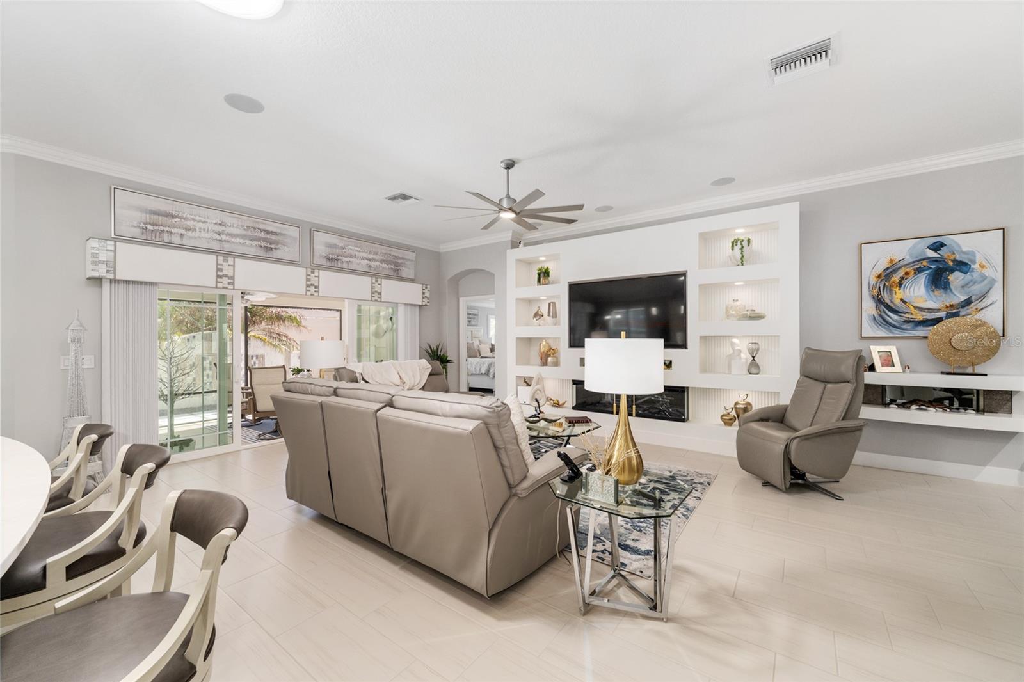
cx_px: 512
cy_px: 341
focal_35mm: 14
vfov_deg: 81.2
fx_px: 398
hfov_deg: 104.3
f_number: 8
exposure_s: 1/30
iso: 500
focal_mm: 14
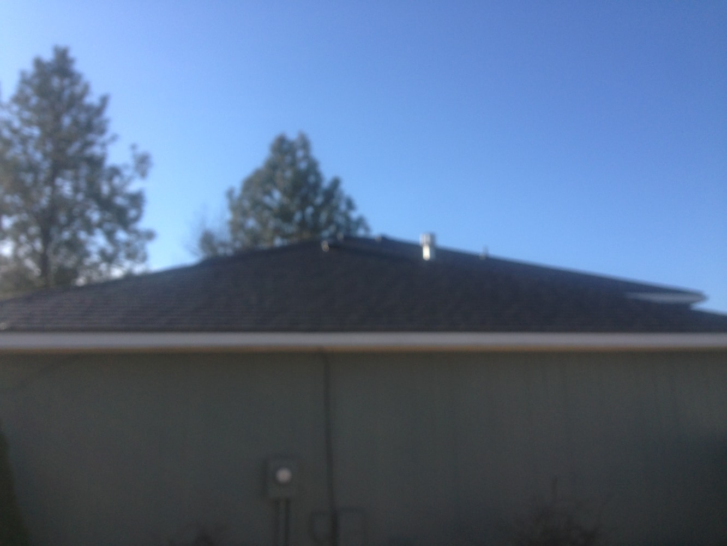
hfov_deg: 55.3
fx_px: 693
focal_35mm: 33
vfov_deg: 43.0
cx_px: 364
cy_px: 273
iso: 50
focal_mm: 4.12
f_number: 2.4
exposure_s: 1/861
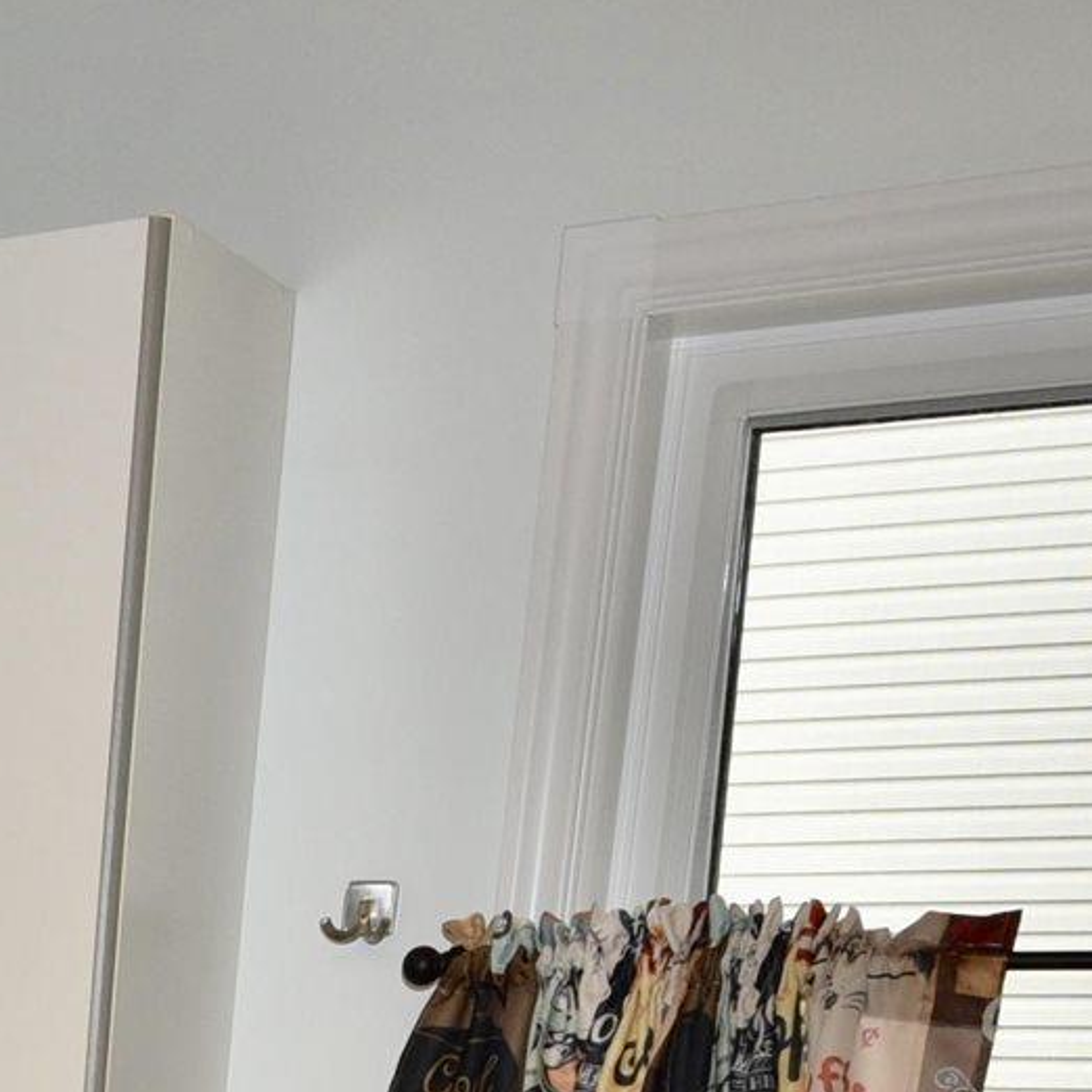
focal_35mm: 80
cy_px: 1933
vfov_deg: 17.7
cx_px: -602
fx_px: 2855
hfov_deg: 18.8
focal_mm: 16
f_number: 5.6
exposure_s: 1/200
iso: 400
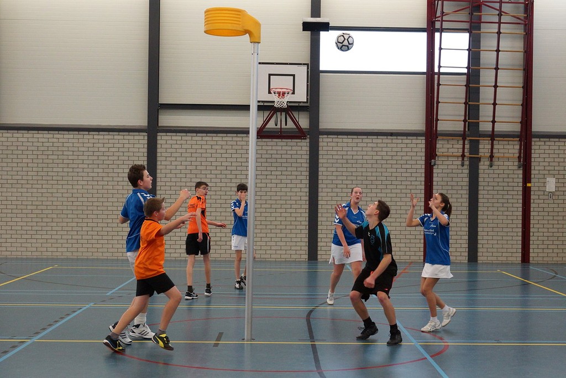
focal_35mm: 52
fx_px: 825
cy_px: 189
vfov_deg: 25.8
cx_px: 283
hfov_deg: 37.8
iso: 1250
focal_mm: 35
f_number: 4
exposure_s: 1/250
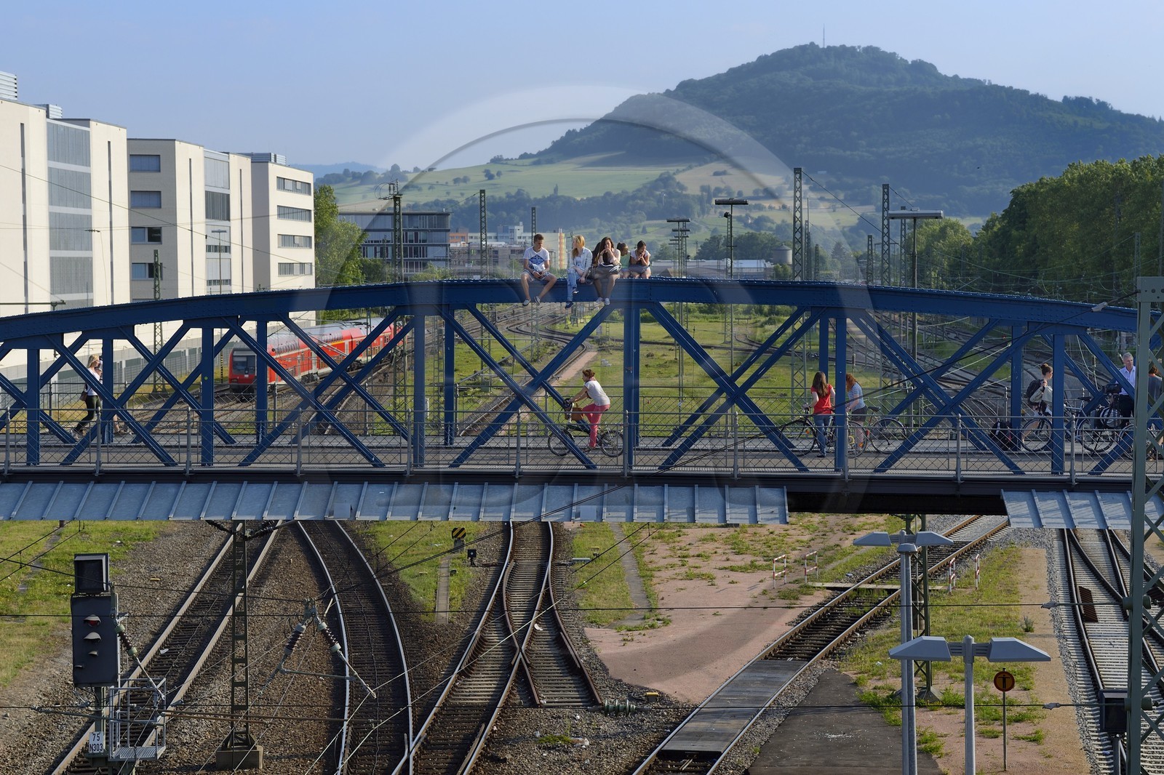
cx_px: 582
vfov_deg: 15.9
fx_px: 2780
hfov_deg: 23.6
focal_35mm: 86
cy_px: 388
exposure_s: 1/500
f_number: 8
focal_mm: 86
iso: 200
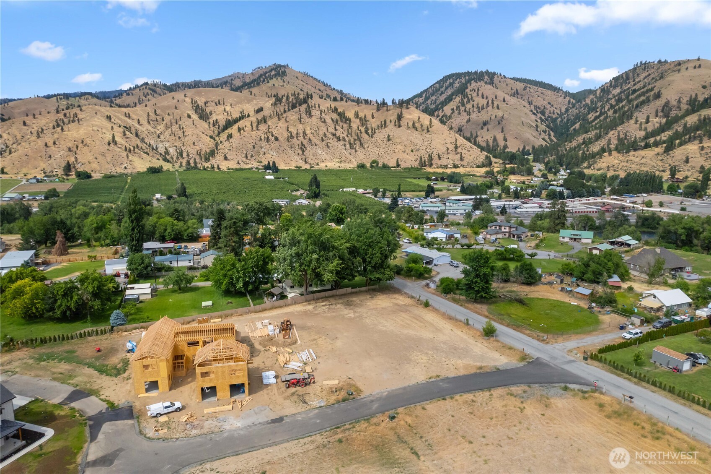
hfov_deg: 78.6
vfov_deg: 57.2
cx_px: 356
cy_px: 237
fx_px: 434
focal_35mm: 22
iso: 200
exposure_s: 1/8000
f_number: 2.8
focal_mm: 8.38
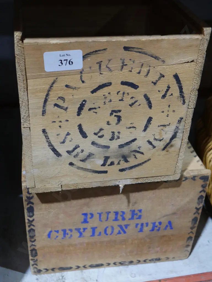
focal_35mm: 48
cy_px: 141
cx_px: 106
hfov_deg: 30.3
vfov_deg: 39.6
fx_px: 392
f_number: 5.2
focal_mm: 24
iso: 800
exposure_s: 1/60
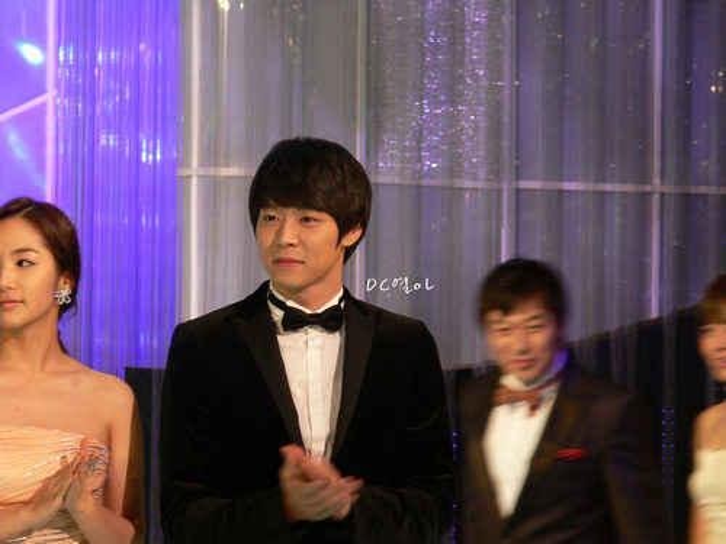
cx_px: 363
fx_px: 11221
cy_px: 272
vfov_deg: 2.8
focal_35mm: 535
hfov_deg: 3.7
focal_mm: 88.8
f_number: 3.7
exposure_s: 1/30
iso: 125
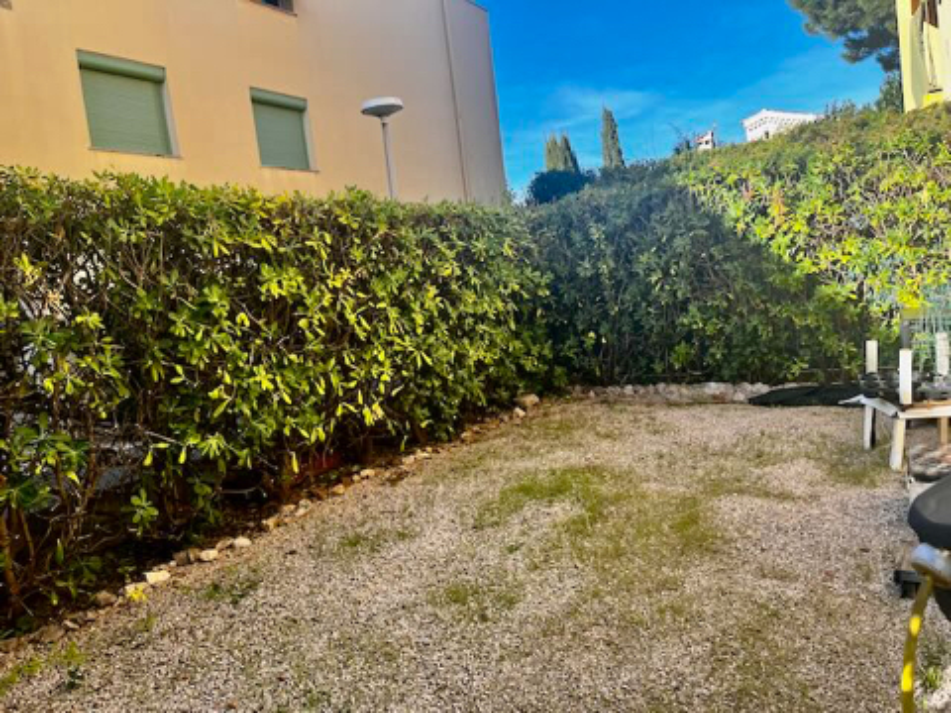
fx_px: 714
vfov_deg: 53.1
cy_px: 356
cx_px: 476
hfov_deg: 67.3
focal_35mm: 26
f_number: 1.6
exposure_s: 1/605
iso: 50
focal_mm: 5.1
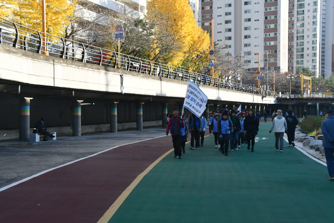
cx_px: 167
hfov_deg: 41.1
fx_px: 445
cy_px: 112
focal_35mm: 48
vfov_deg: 28.1
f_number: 9
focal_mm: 32
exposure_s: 1/320
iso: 1000
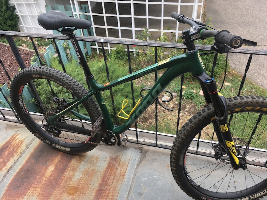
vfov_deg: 48.2
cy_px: 100
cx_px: 134
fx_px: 224
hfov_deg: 61.7
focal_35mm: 29
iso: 25
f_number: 2.2
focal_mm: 4.15
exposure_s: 1/60
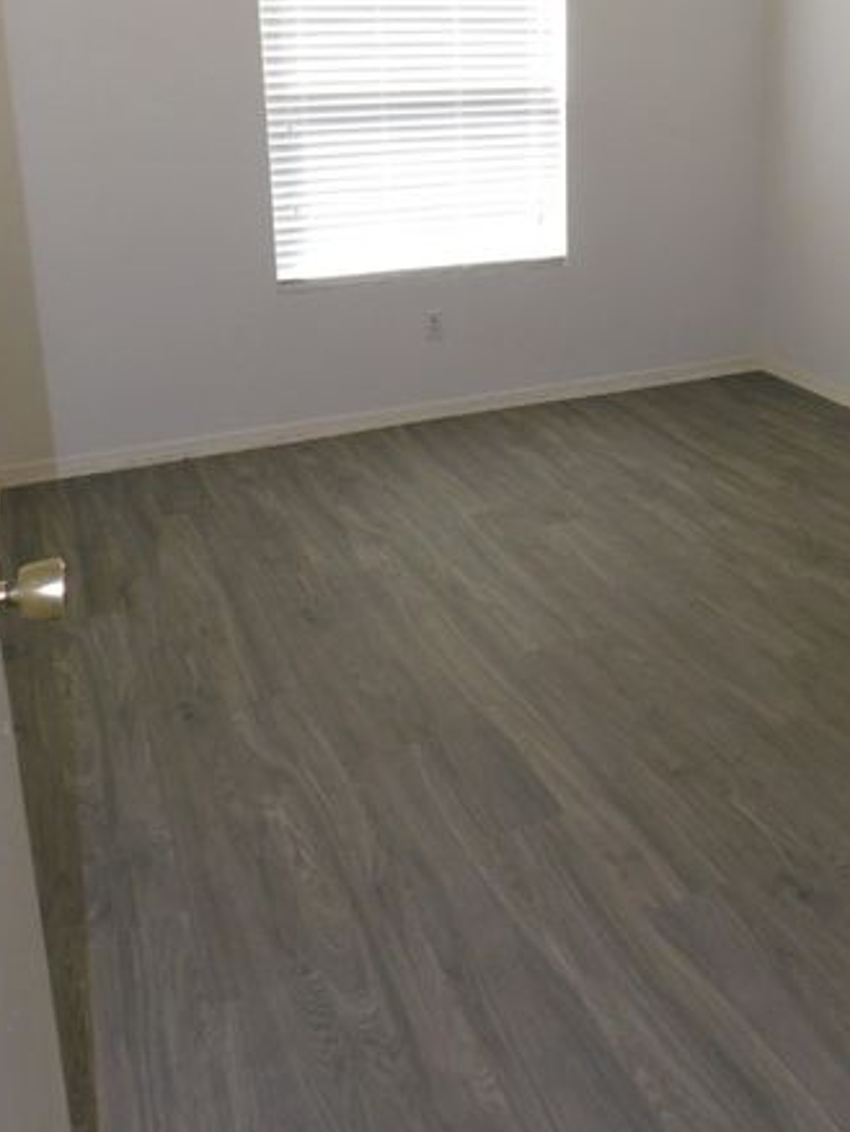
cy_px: 322
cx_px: 571
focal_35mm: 35
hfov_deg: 40.2
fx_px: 1145
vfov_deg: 51.0
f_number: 3
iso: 125
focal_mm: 4
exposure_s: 1/50
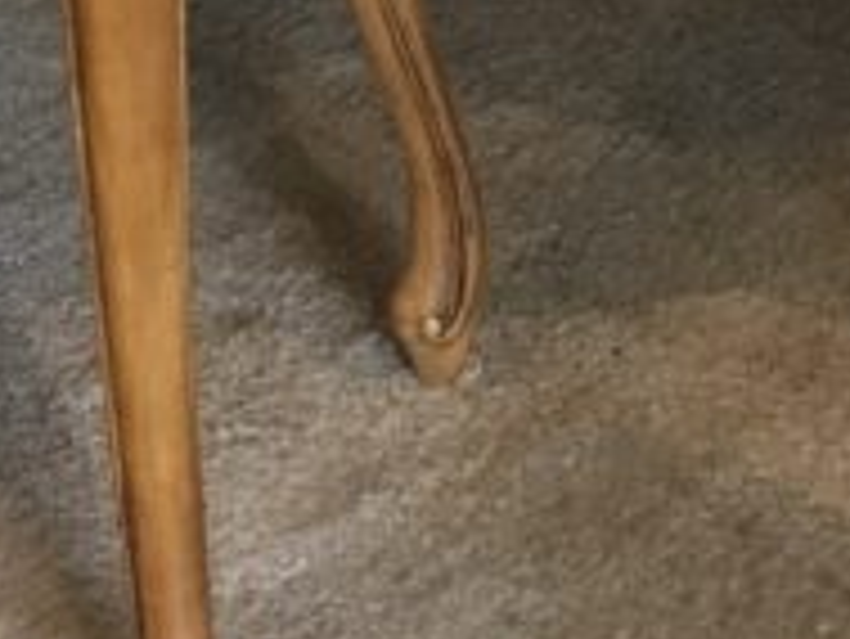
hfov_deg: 12.6
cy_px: -814
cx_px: 418
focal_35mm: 157
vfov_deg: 8.7
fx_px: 3858
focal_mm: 4.15
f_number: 2.2
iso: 100
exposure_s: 1/30
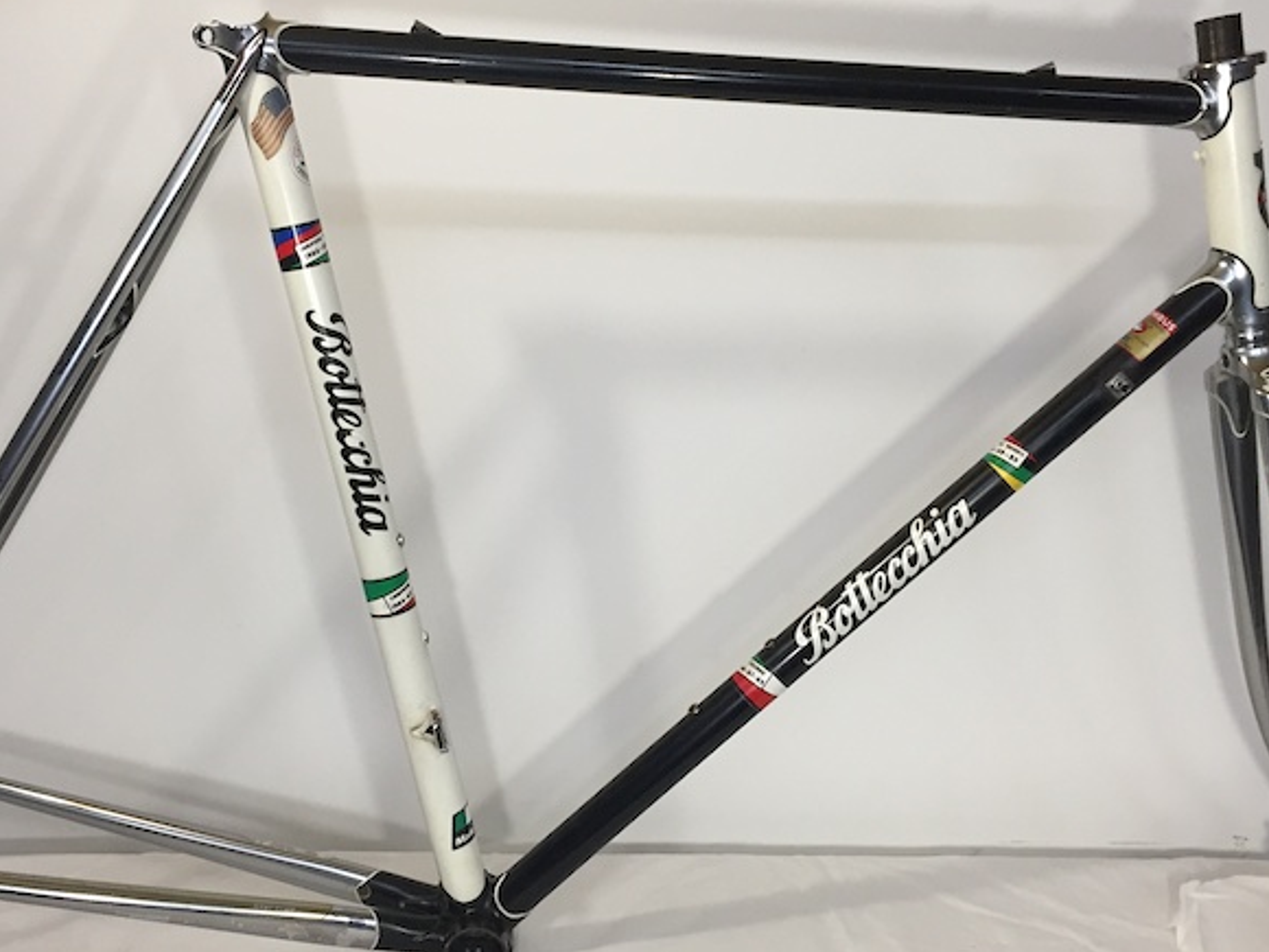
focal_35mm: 40
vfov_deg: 36.0
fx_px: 1466
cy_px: 475
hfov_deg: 46.8
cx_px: 591
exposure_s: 1/30
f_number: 2.2
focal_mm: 4.15
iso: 40
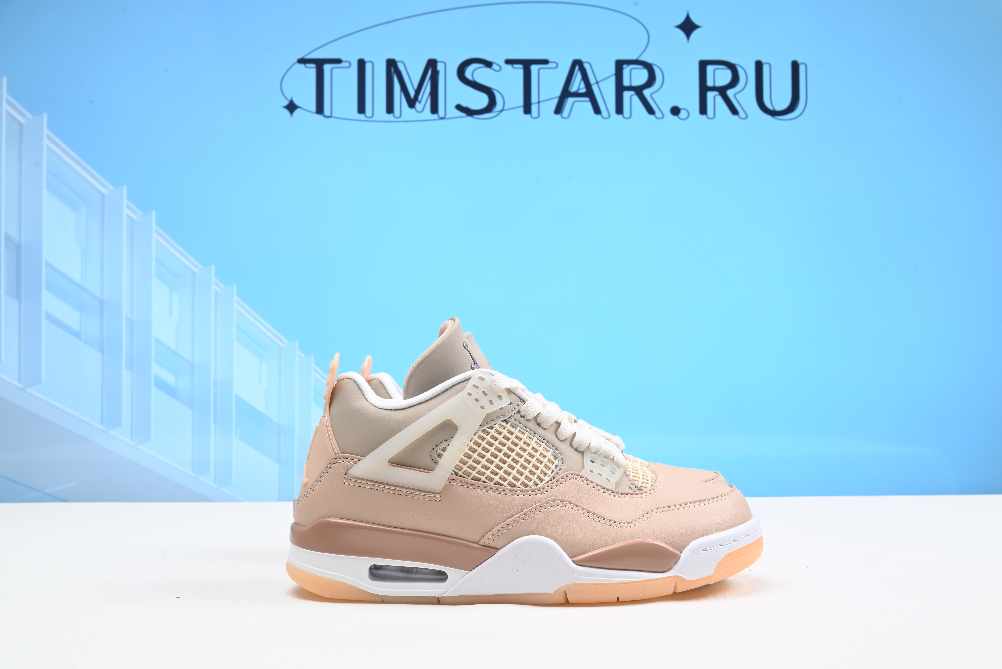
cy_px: 334
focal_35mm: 40
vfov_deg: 33.4
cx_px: 501
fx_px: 1114
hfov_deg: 48.4
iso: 100
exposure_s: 1/2
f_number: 16
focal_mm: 40
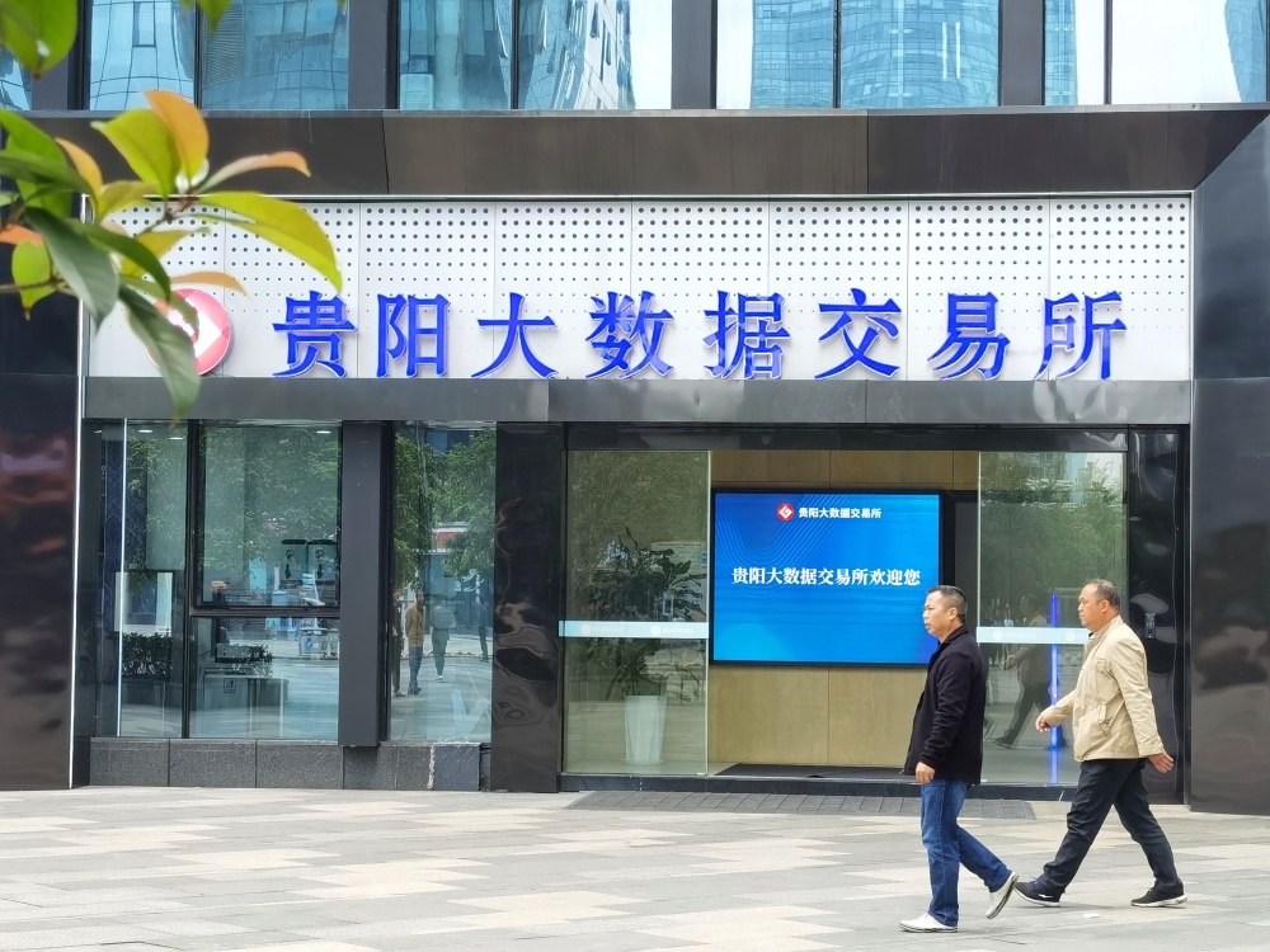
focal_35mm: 78
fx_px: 2862
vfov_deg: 18.9
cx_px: 635
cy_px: 476
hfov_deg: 25.0
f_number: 1.9
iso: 50
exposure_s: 1/336
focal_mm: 6.71
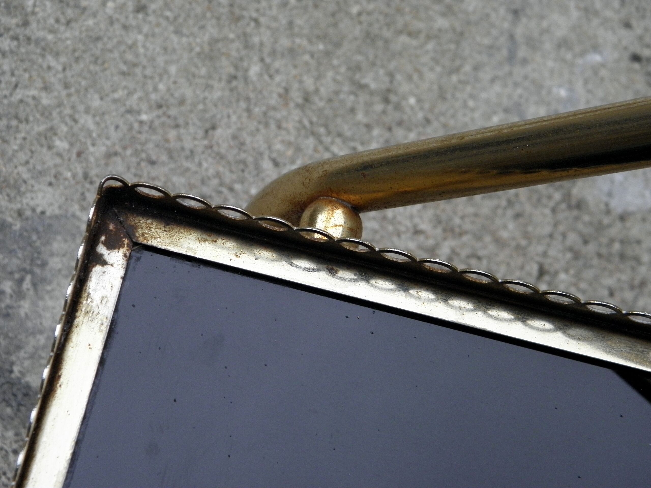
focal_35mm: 80
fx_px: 1505
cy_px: 244
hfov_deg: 24.4
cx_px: 326
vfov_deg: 18.4
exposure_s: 1/50
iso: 200
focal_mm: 14.3
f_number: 4.4
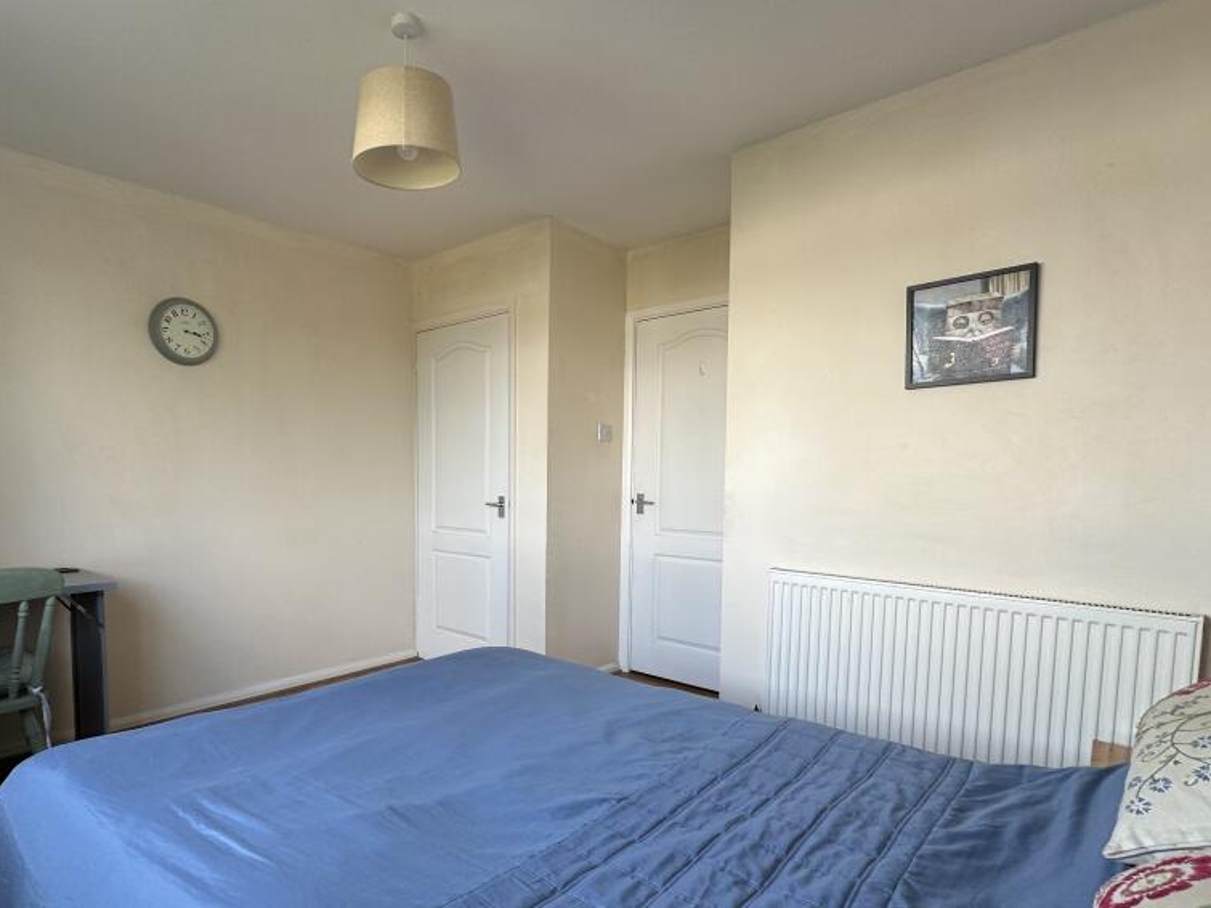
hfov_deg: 83.8
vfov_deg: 68.3
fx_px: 665
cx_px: 494
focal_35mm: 19
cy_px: 523
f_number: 2.2
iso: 64
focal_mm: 2.22
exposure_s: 1/99
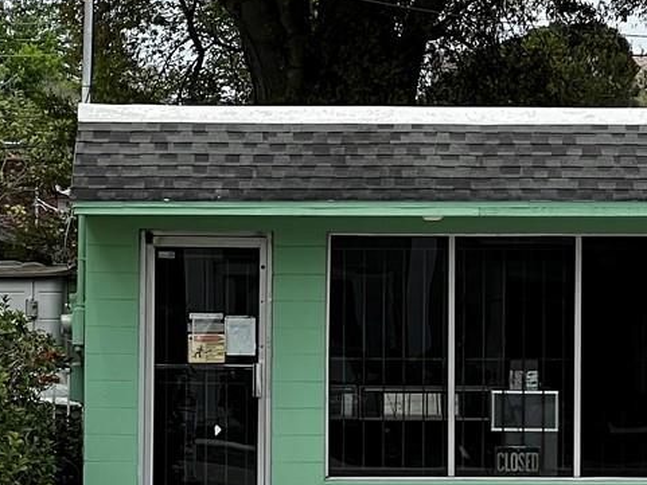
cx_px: 799
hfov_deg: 7.7
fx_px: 4786
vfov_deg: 5.8
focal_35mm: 256
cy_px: 379
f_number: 2.8
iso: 32
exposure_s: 1/413
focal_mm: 9
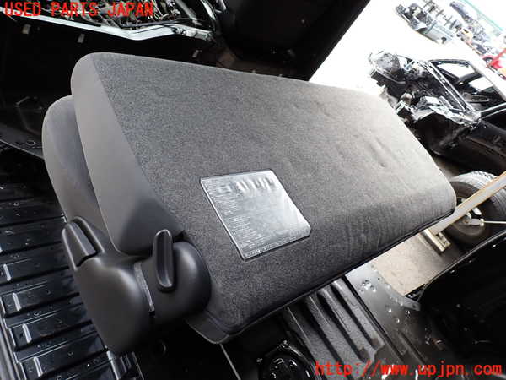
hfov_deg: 69.4
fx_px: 365
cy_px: 190
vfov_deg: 54.9
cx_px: 253
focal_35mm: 25
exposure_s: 1/160
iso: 100
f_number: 2.8
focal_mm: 4.5
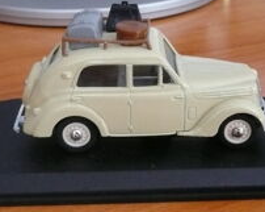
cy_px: 91
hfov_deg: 29.2
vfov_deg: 23.4
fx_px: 509
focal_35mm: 65
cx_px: 147
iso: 400
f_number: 3.3
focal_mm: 4.6
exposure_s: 1/25
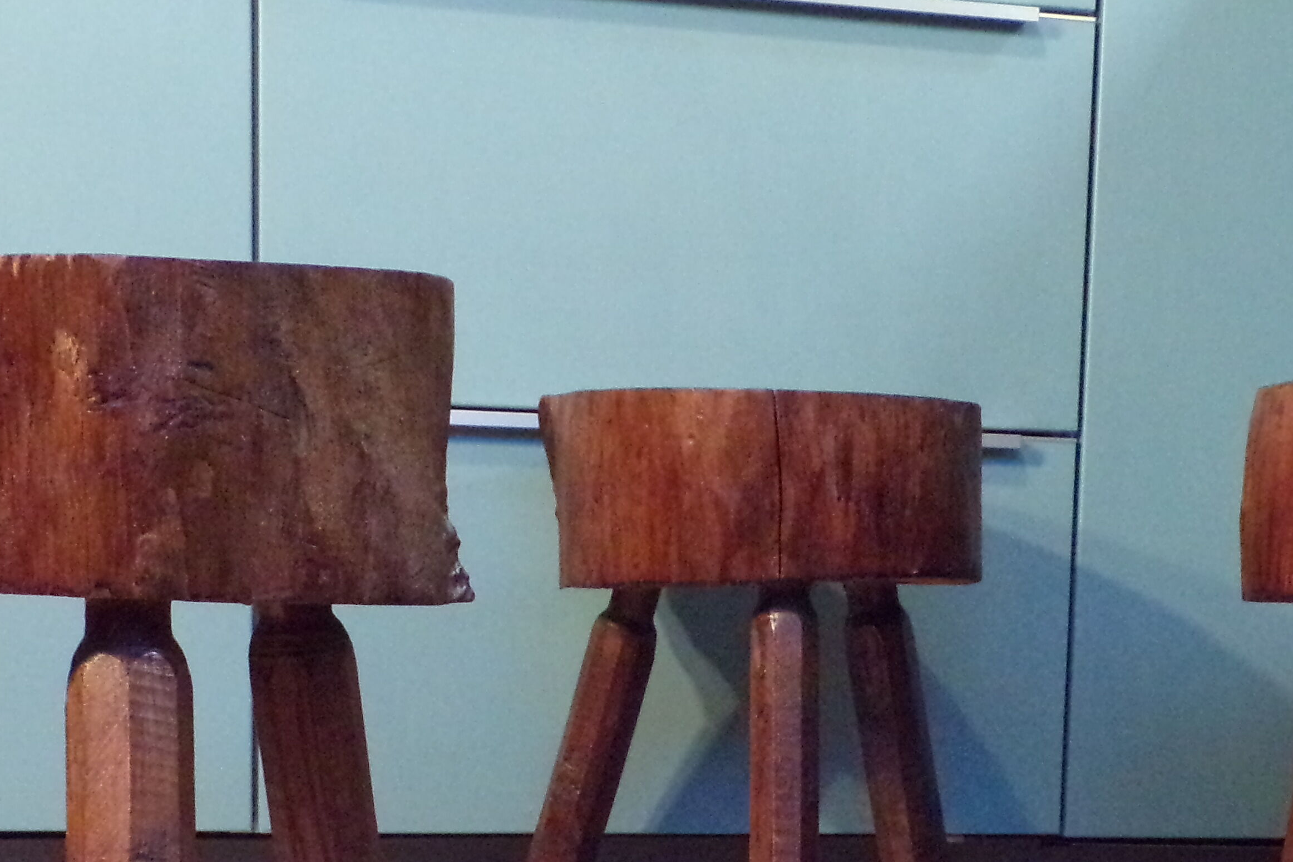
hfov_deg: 30.4
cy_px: 844
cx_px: 779
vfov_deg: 20.0
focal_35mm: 66
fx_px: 2370
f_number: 3.2
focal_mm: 5.8
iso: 800
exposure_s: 1/20
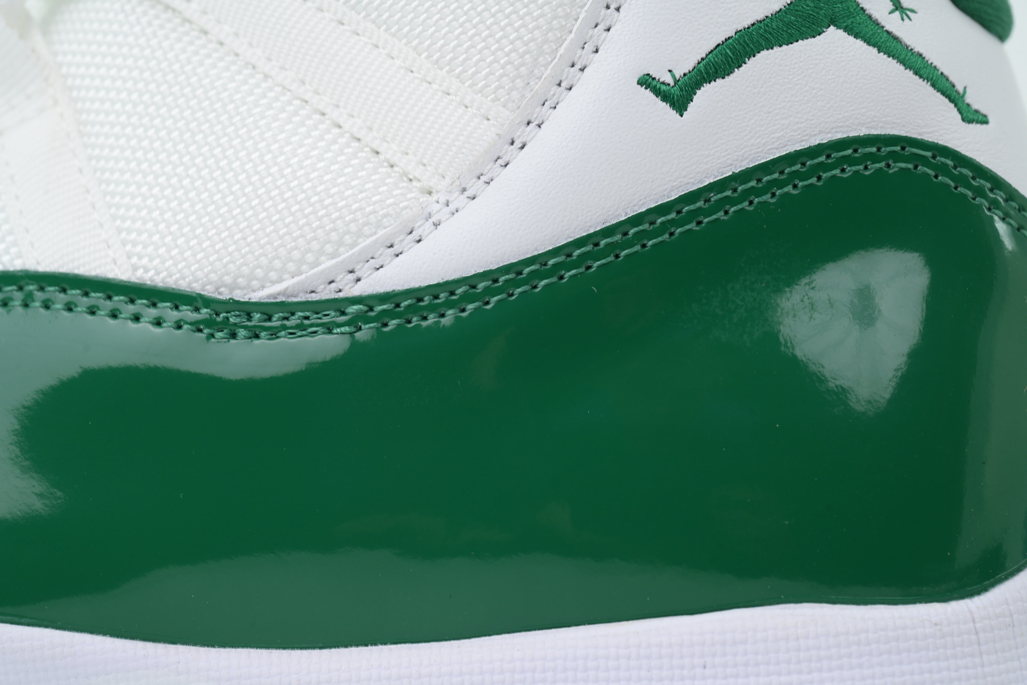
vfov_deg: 14.7
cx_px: 514
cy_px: 342
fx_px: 2653
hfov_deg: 21.9
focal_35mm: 93
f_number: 11
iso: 400
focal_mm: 93
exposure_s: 1/100
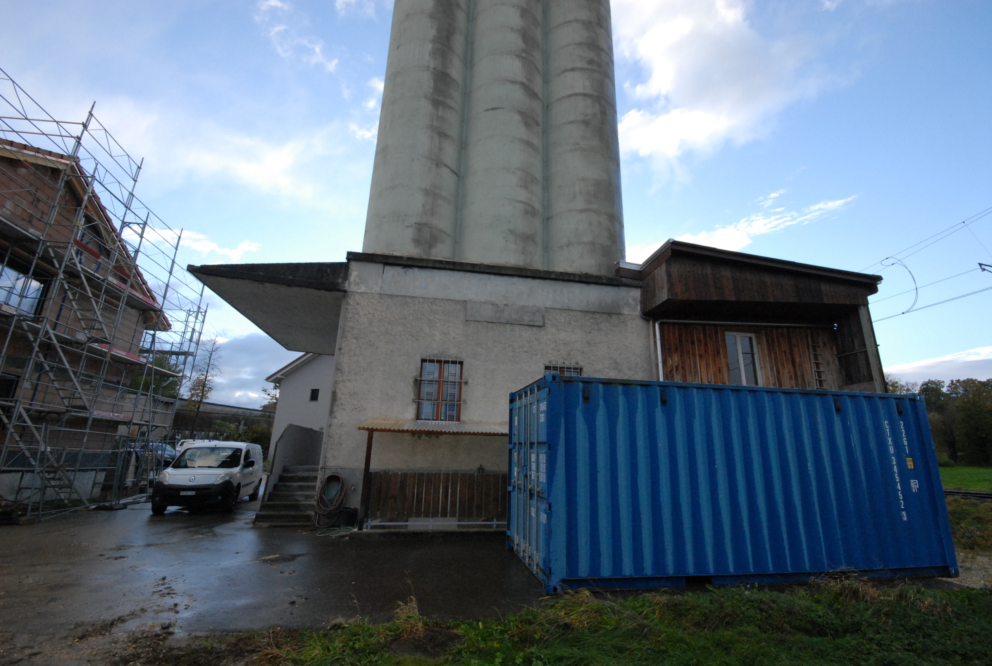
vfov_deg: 77.6
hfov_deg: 100.3
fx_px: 414
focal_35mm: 15
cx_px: 496
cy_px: 333
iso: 1000
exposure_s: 1/250
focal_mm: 10
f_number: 9
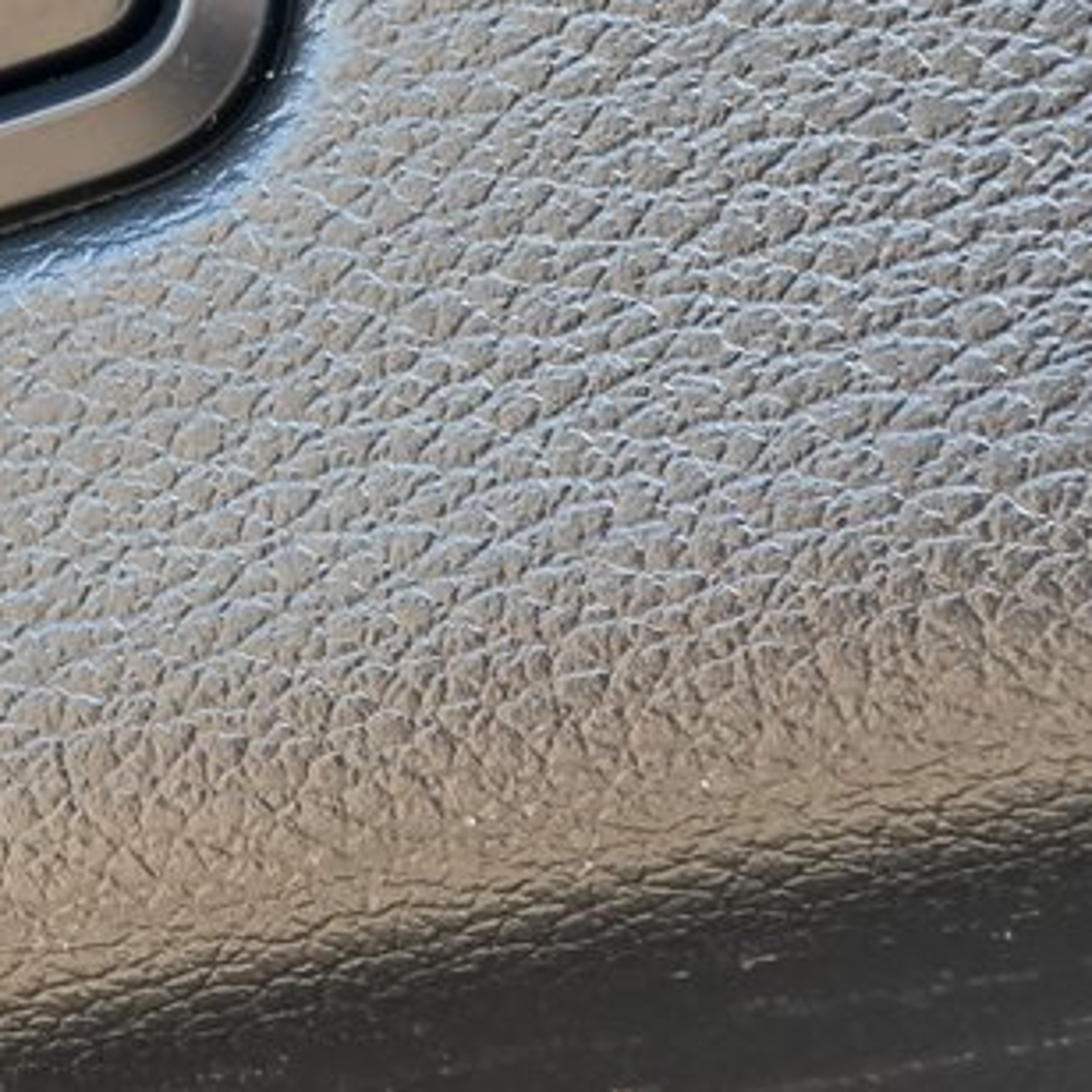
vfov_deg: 8.5
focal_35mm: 203
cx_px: -521
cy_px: -145
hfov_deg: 8.4
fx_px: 7245
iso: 160
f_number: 2.4
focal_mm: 7.9
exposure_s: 1/120
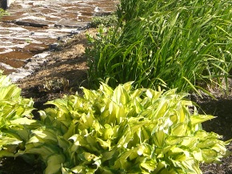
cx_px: 122
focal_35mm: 84
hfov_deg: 23.3
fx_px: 563
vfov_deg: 17.0
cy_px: -13
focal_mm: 7.9
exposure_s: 1/400
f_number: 4
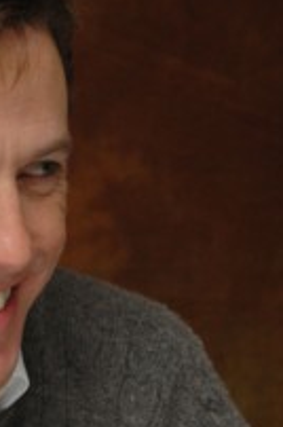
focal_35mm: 297
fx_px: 3514
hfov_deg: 4.6
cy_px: 233
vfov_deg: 6.9
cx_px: 35
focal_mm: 100
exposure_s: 1/1250
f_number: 10
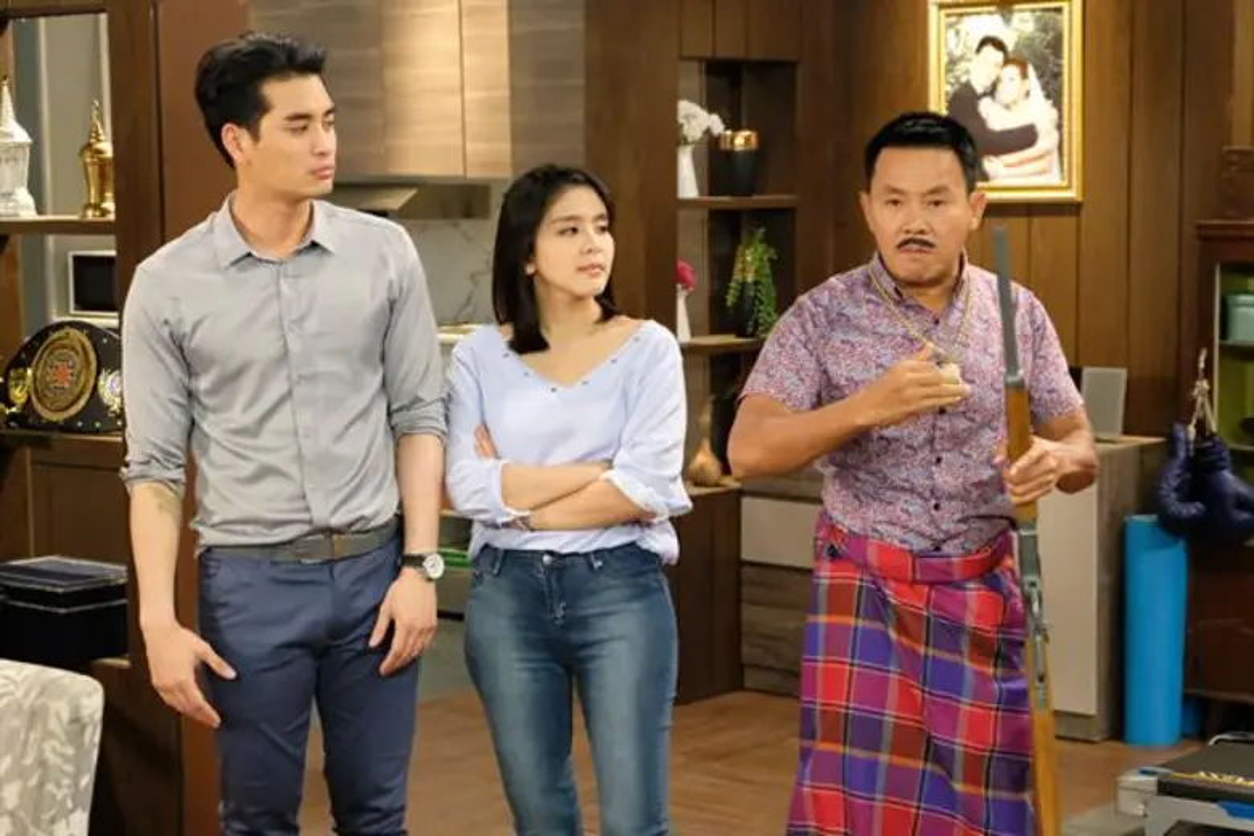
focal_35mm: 75
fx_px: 2612
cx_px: 627
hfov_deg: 27.0
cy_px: 418
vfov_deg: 18.2
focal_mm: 50
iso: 12800
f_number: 6.4
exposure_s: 1/180
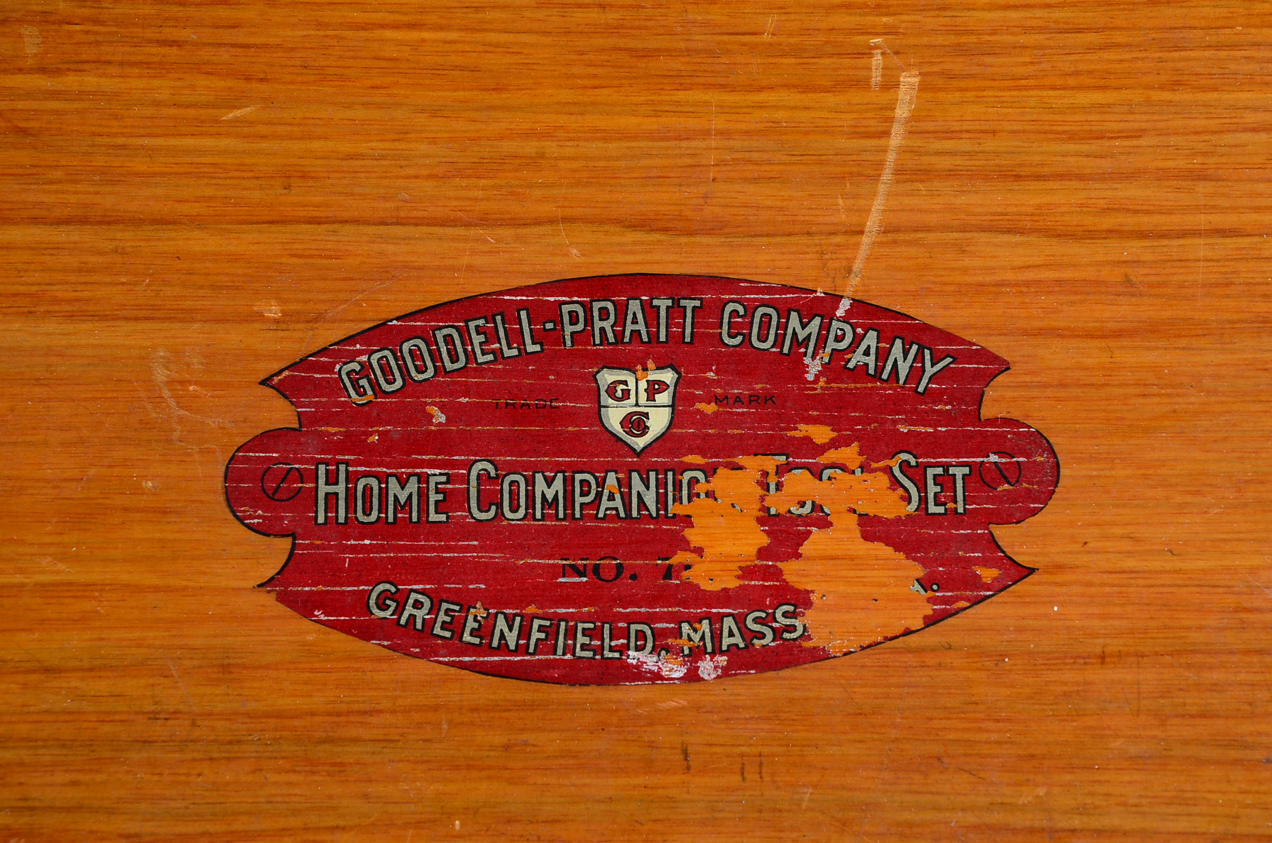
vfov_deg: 10.7
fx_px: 4496
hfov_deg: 16.1
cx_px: 636
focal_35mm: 128
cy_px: 422
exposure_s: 1/160
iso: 100
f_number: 13
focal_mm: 85
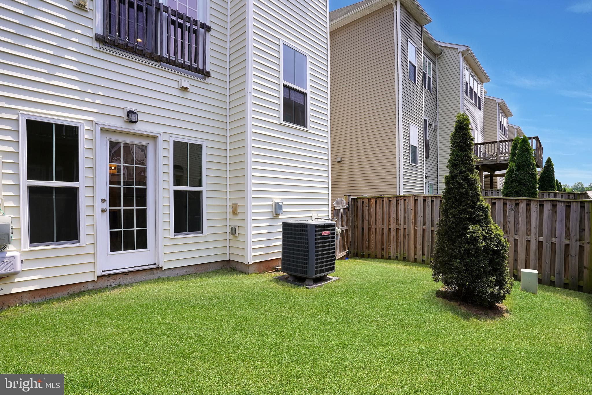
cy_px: 198
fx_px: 280
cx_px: 296
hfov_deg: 93.3
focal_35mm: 17
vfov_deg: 70.4
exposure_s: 1/125
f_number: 9
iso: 100
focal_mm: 17
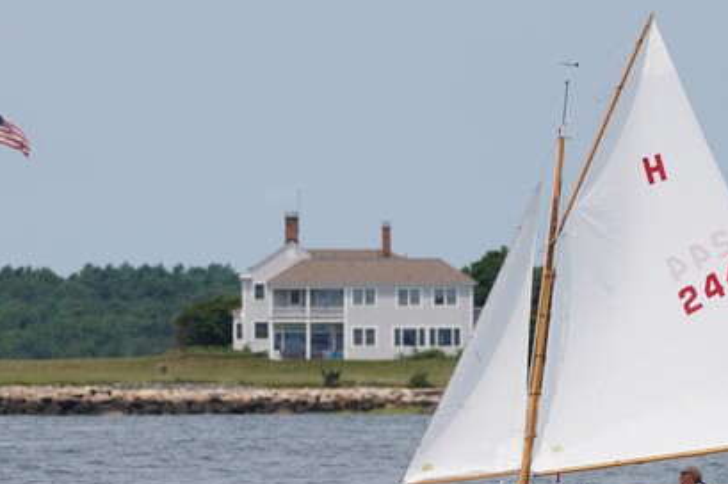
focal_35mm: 699
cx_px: 336
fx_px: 14124
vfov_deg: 2.0
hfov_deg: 3.0
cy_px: 229
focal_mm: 238
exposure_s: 1/1250
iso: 160
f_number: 5.6
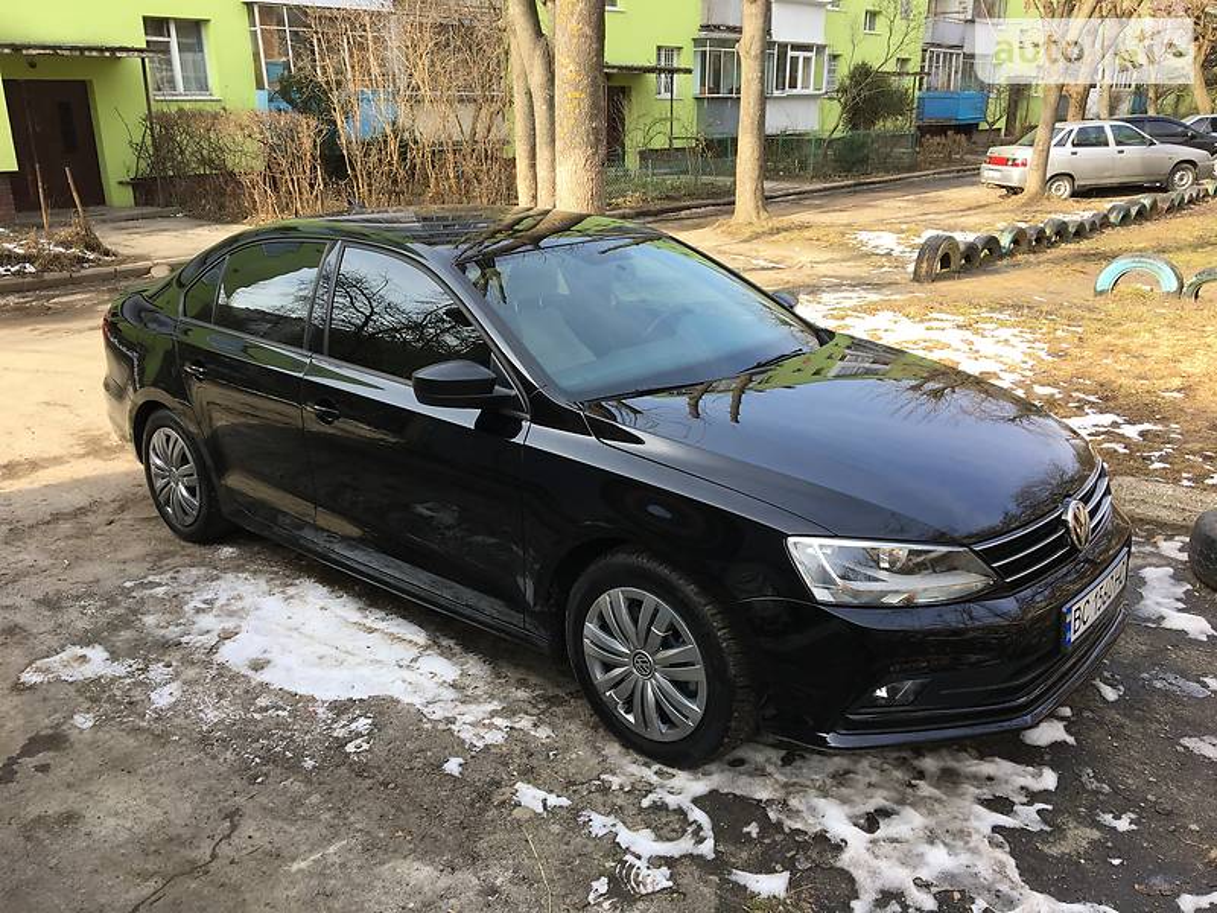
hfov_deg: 61.7
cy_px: 456
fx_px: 1020
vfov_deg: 48.2
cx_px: 608
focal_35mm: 29
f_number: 2.2
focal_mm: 4.2
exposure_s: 1/249
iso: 25
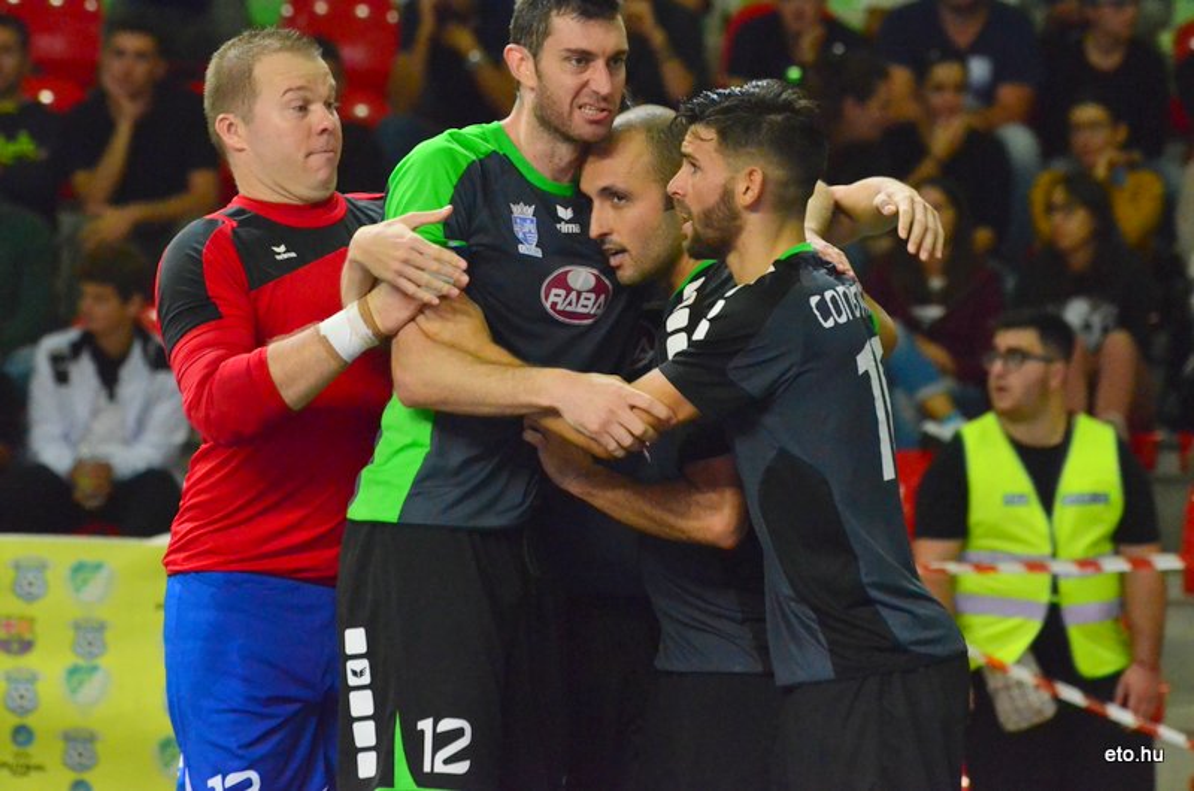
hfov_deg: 6.3
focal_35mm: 330
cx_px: 597
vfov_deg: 4.1
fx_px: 10923
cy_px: 396
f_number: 6.3
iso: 6400
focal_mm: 220
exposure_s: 1/400
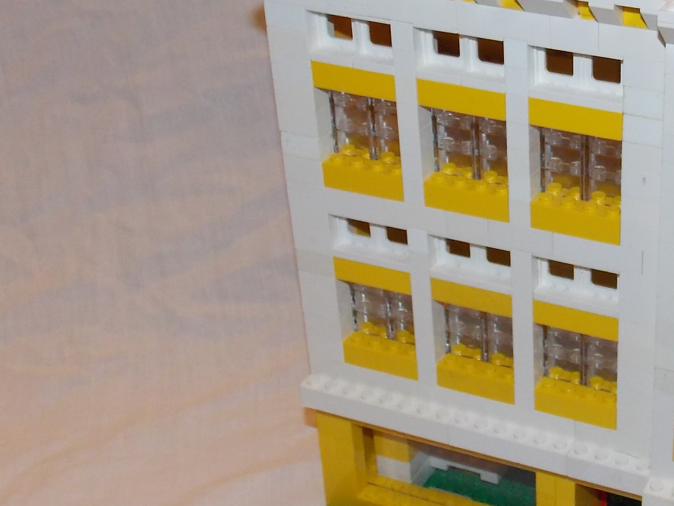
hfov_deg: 29.5
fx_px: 1207
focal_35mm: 62
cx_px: 644
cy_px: 172
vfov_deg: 23.6
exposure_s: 1/30
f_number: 3.1
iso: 200
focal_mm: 4
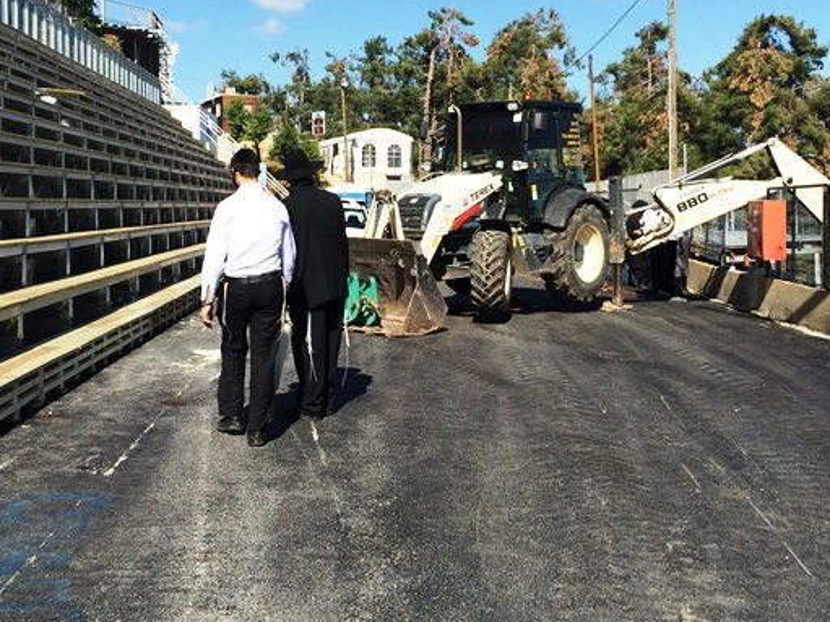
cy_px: 182
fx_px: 1127
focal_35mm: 47
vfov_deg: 30.5
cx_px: 442
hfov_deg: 40.4
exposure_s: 1/2283
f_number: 2.2
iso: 32
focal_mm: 4.12
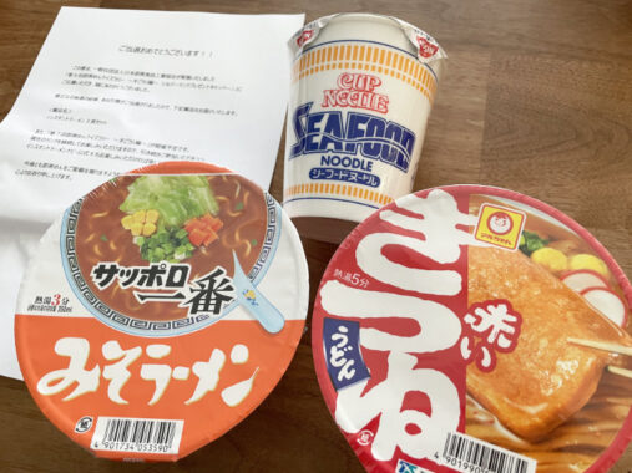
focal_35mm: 26
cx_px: 316
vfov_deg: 53.0
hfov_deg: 67.3
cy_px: 236
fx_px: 475
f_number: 1.6
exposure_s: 1/95
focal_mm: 4.2
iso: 125
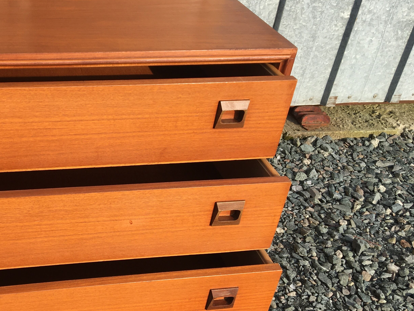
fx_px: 574
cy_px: 168
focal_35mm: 48
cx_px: 73
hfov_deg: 37.9
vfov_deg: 30.3
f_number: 2.2
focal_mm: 4.15
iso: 25
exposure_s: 1/1026
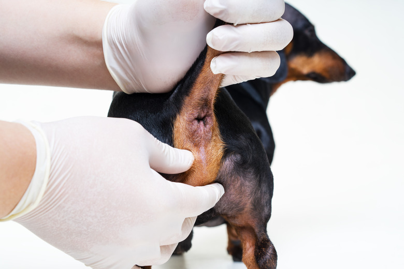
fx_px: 617
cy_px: 134
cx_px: 202
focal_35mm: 55
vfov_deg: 24.6
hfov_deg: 36.2
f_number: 8
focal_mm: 55
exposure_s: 1/160
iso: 100
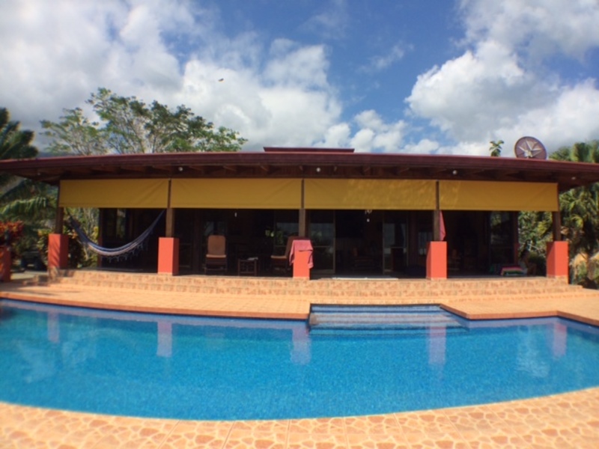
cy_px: 224
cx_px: 300
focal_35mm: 30
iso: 40
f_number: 2.2
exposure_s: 1/2415
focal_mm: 4.12
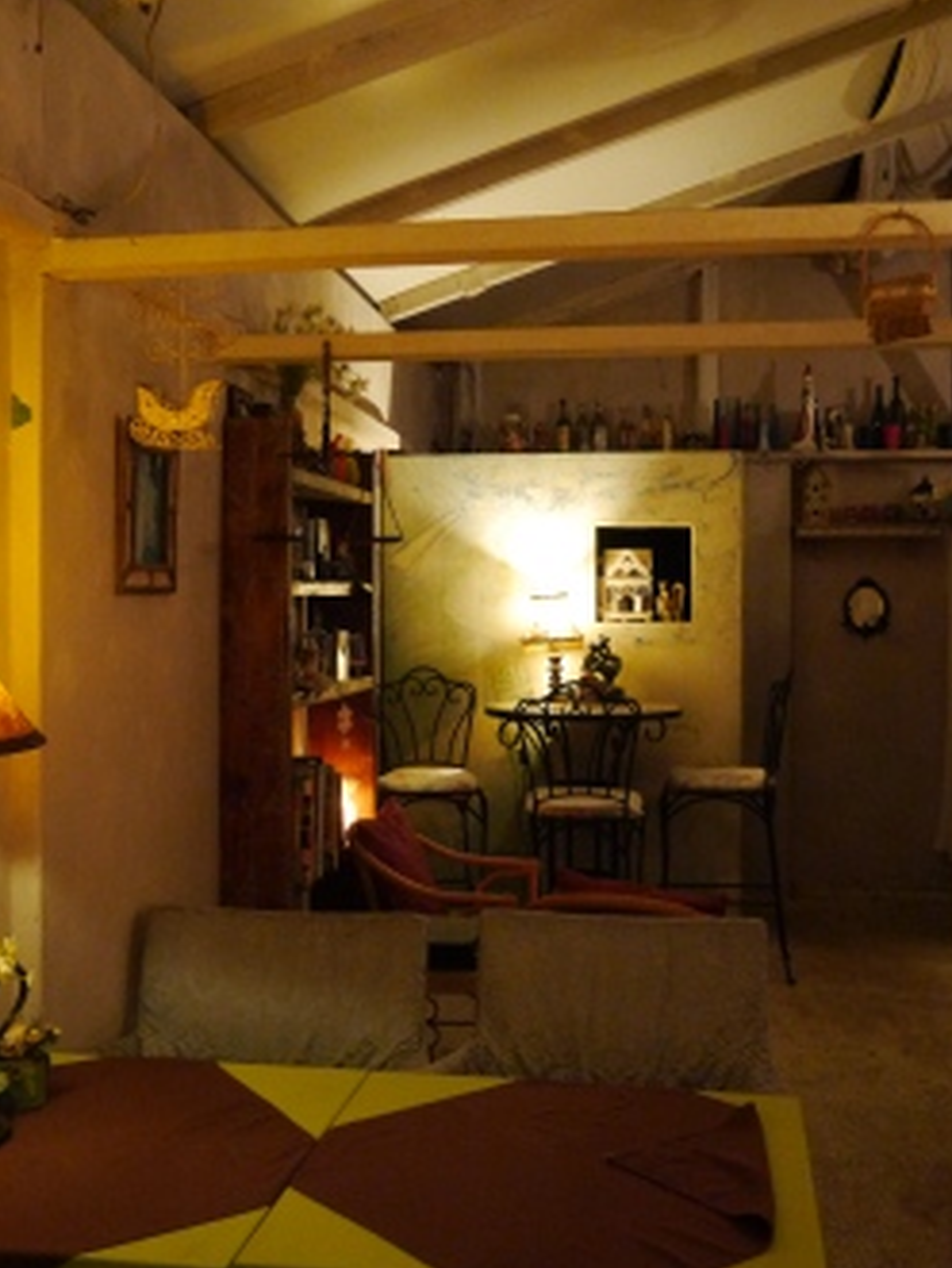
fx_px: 1392
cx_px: 461
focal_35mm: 38
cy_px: 634
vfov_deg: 48.9
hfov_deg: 37.8
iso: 1600
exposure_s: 1/25
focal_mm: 14
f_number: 3.5
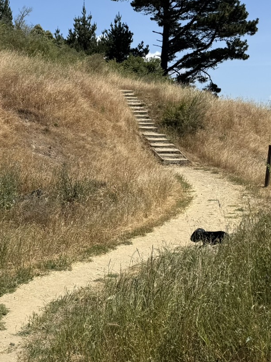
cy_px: 158
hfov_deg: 23.7
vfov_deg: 32.1
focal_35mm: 60
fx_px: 626
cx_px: 25
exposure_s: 1/6173
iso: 80
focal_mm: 6.76
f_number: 1.78
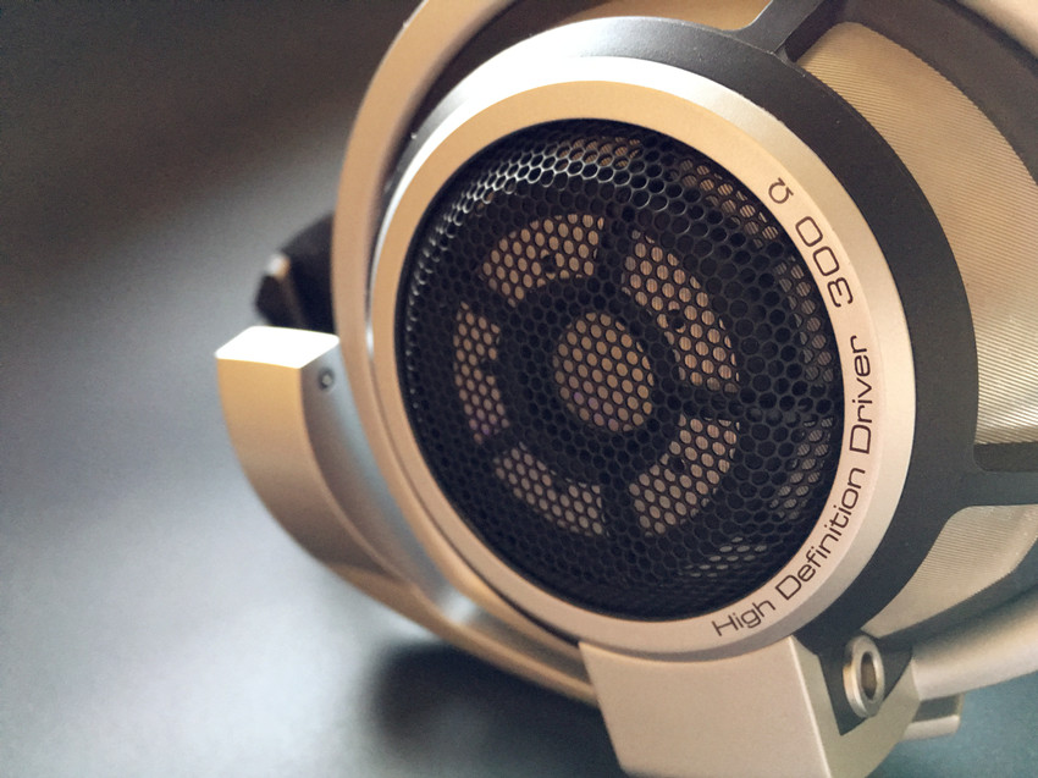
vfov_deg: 48.2
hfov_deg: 61.7
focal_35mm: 29
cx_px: 519
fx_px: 869
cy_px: 389
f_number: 2.2
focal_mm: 4.15
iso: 320
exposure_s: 1/17
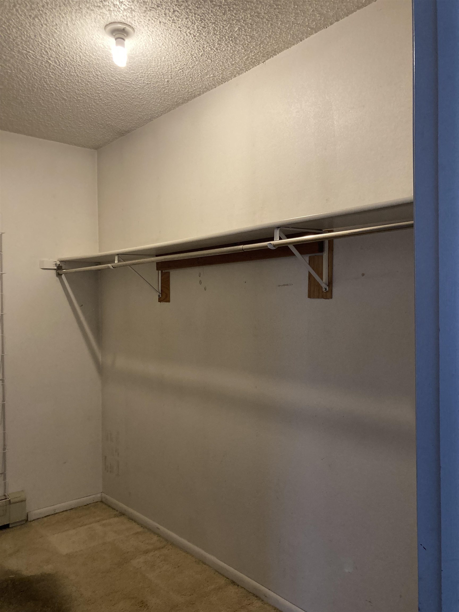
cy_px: 306
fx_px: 495
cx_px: 230
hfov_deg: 49.7
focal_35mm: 28
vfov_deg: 63.4
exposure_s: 1/60
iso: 160
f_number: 1.8
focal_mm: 3.99
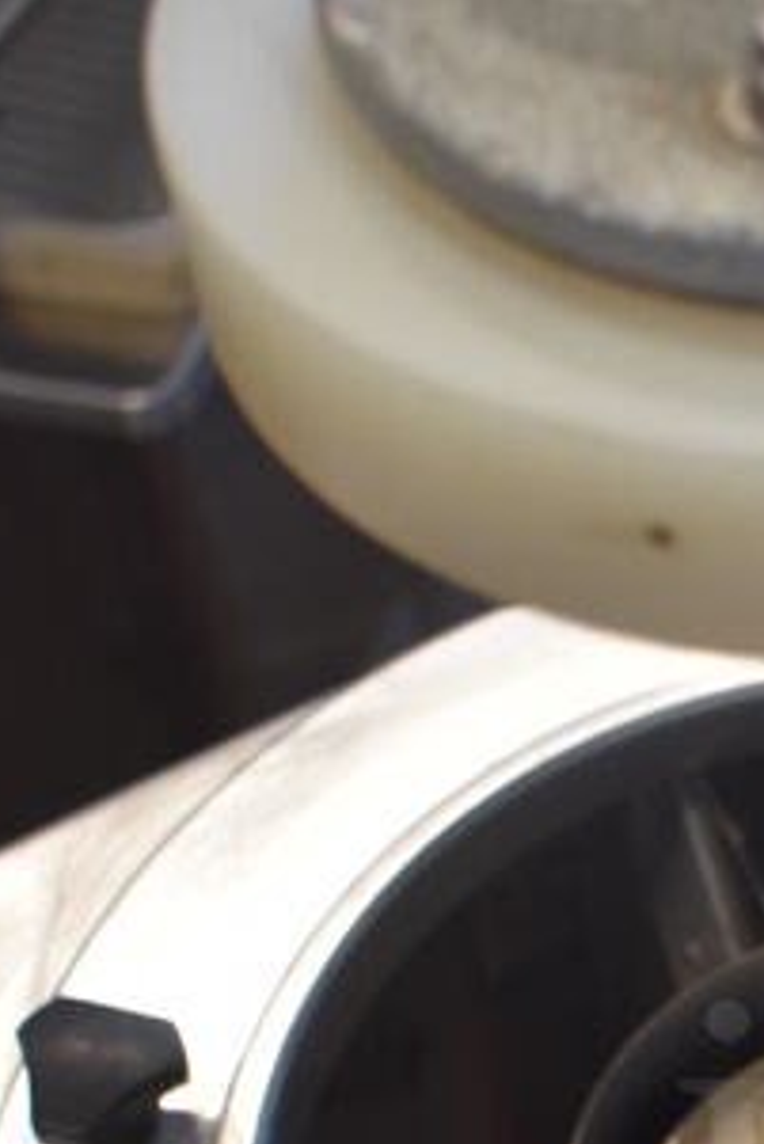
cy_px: 1176
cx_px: 962
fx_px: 2607
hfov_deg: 15.9
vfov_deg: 23.6
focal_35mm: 82
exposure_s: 1/60
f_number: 4
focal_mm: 18
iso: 800
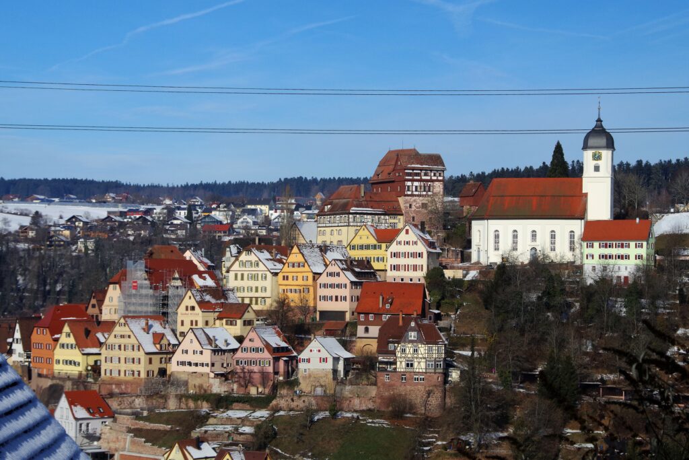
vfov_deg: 14.5
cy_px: 230
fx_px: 1809
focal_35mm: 94
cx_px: 344
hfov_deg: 21.6
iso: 200
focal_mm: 63
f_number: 11
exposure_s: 1/250
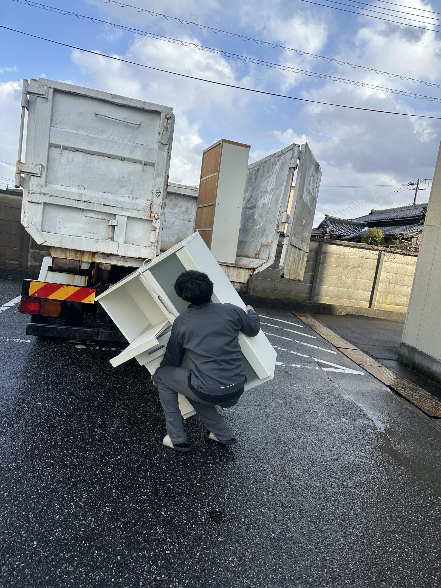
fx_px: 408
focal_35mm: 24
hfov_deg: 56.8
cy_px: 294
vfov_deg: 71.6
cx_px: 220
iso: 80
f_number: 1.78
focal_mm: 6.86
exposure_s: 1/2155
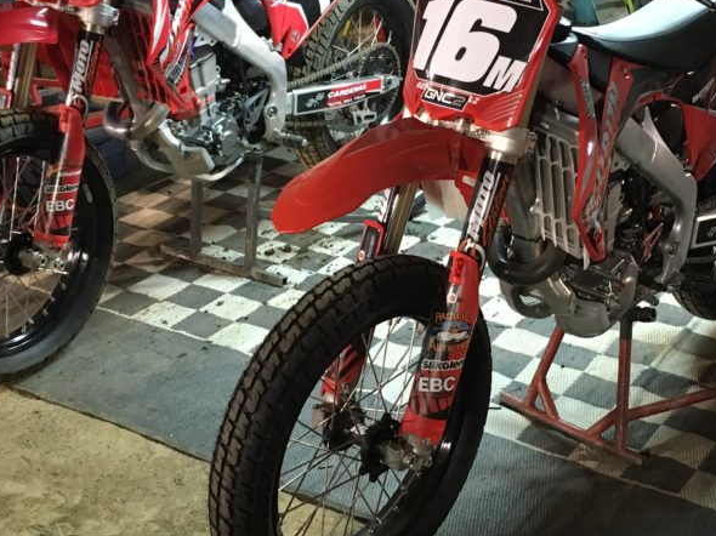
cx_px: 438
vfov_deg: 24.8
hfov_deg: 32.6
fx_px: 1220
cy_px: 249
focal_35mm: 59
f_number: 2.2
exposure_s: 1/30
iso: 160
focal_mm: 4.15
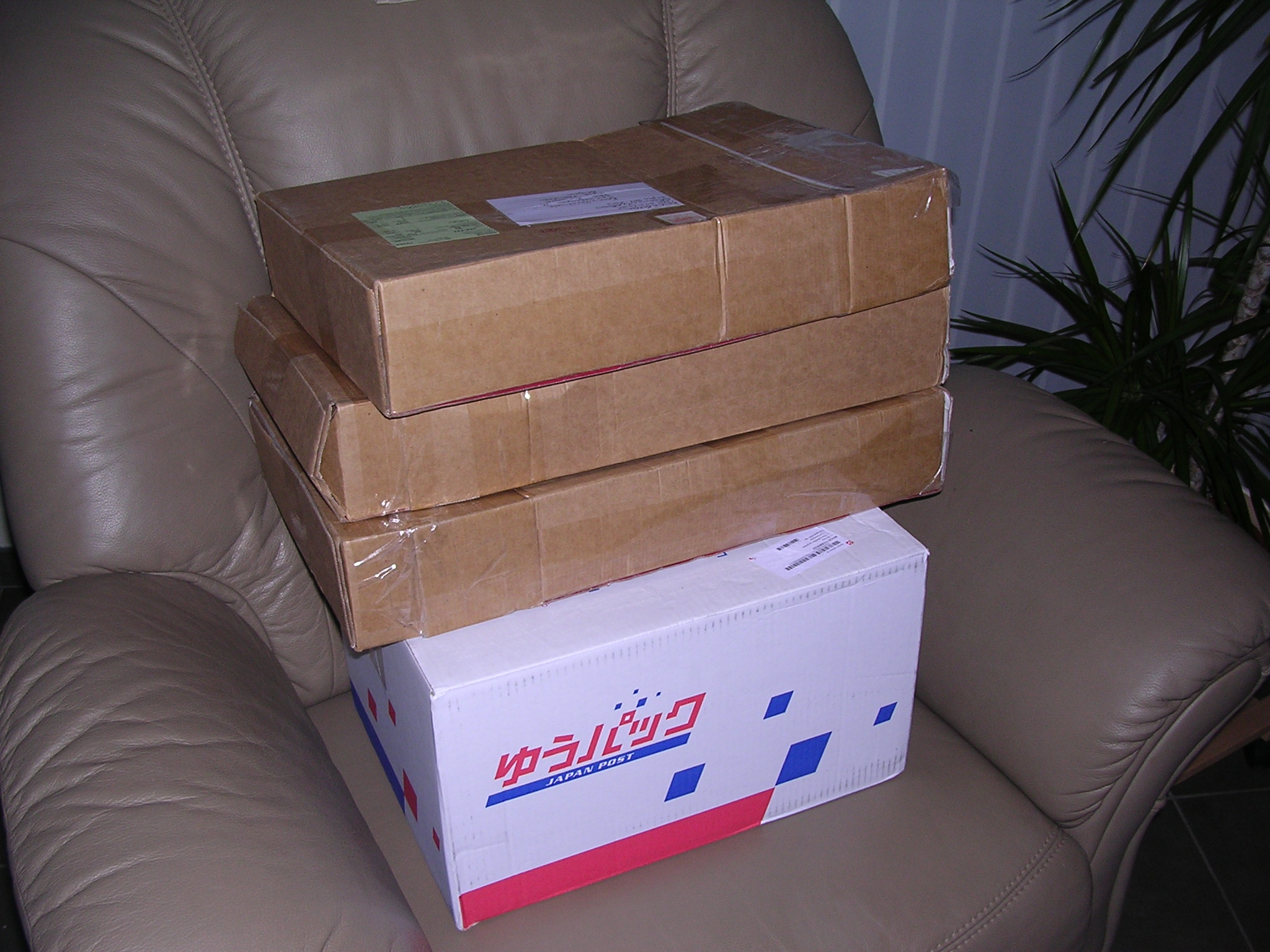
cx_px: 635
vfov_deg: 37.7
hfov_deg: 49.0
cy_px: 476
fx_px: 1394
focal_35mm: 38
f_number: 2.8
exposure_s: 1/60.1
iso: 100
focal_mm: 5.8
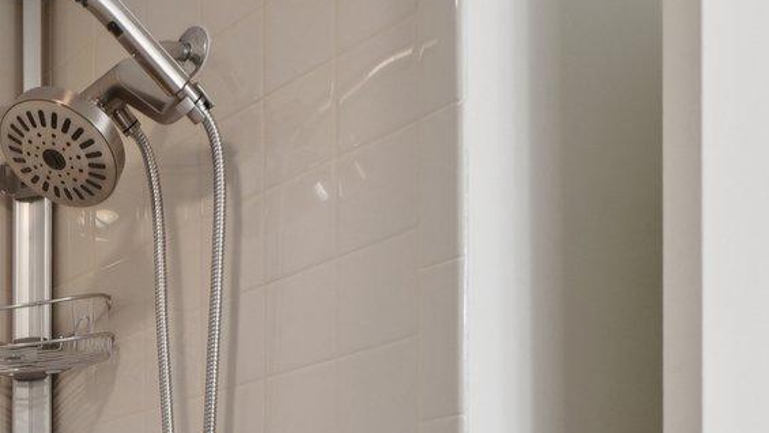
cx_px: -131
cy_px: 660
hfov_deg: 31.3
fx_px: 1162
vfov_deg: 18.5
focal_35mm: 57
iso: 100
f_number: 7.1
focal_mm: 10
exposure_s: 1/5
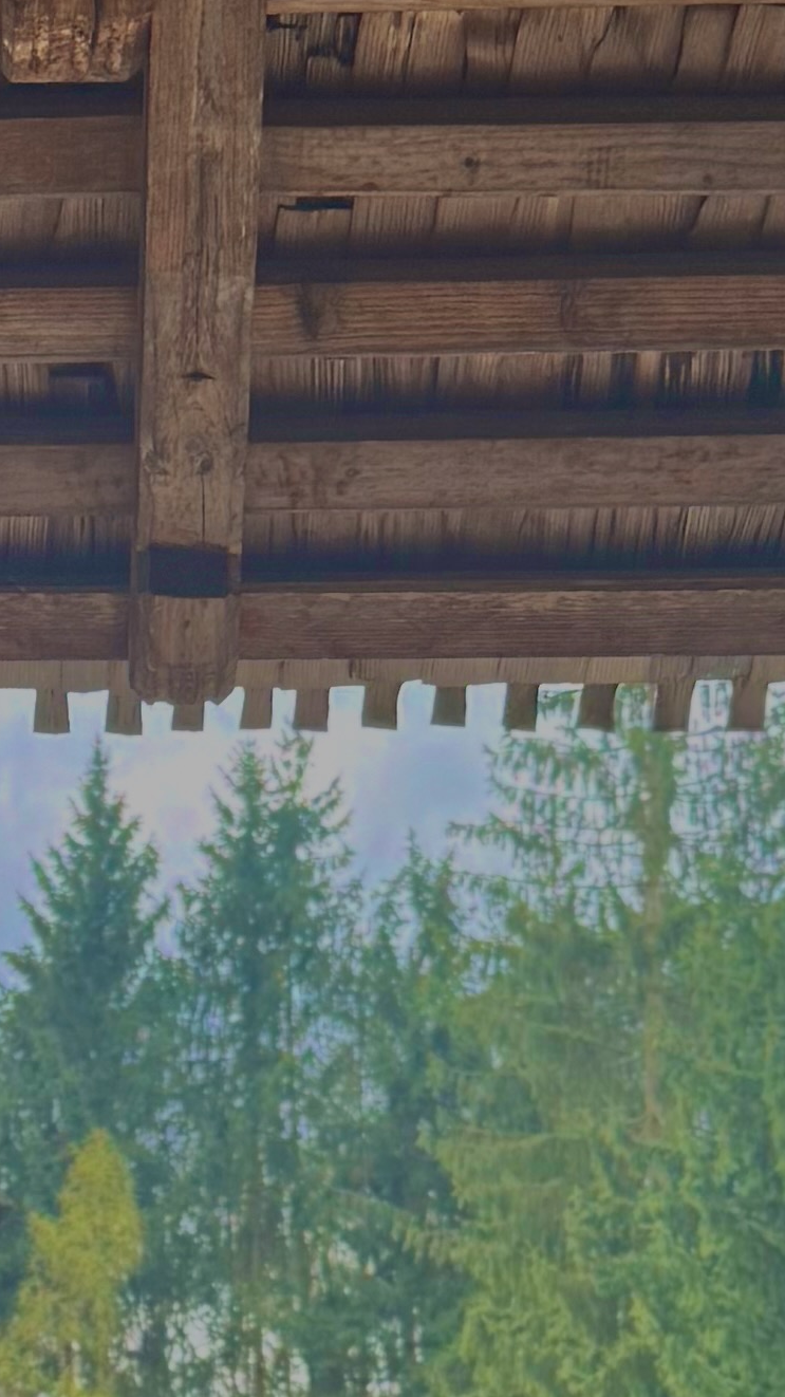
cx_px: -147
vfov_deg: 18.6
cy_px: 1306
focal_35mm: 113
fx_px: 4184
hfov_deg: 10.5
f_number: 1.78
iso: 100
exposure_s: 1/1770
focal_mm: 6.76
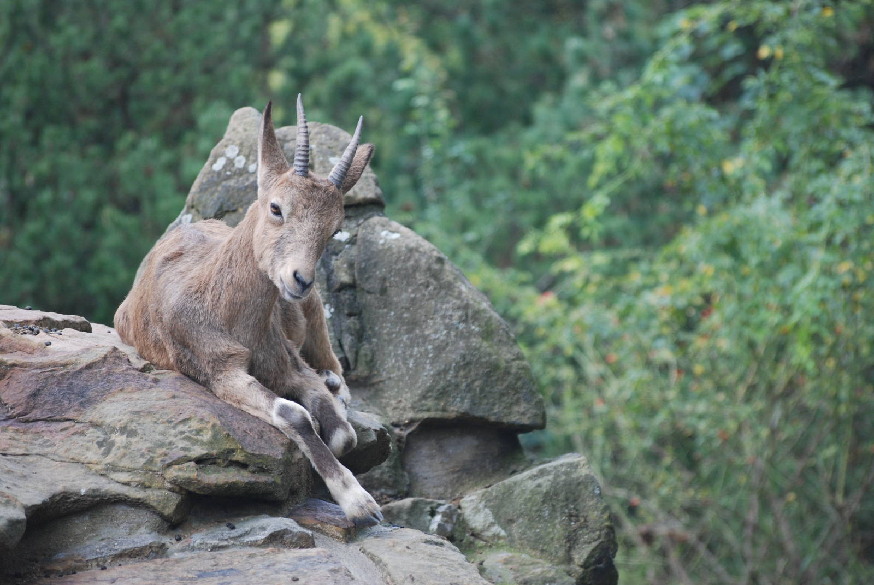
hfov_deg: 7.0
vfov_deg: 4.7
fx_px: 7110
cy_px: 292
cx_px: 437
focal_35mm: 292
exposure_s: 1/250
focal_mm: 195
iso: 400
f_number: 5
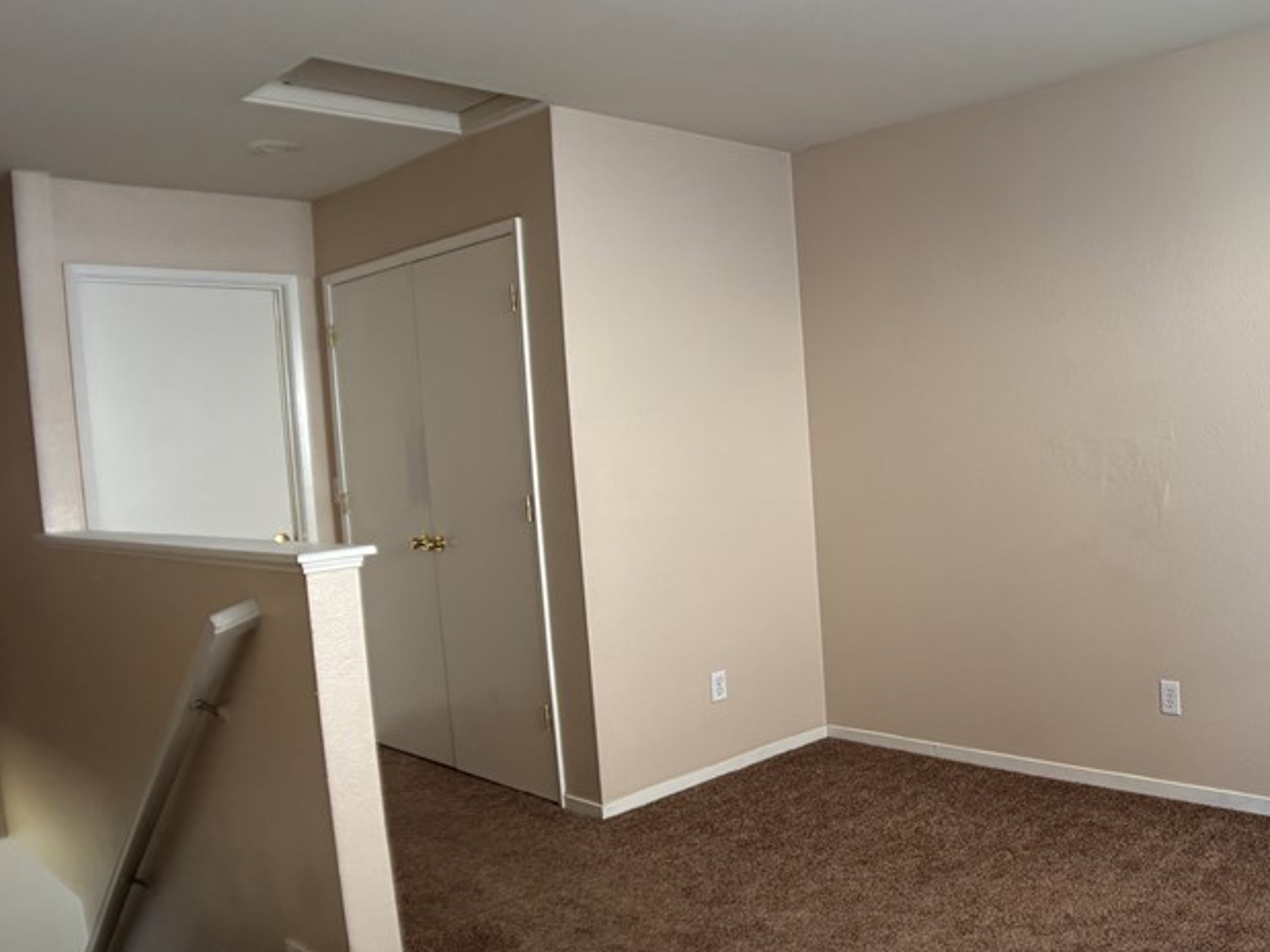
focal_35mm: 43
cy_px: 486
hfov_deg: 42.0
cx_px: 1007
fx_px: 1577
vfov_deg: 33.6
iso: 160
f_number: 1.6
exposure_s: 1/60
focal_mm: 5.96
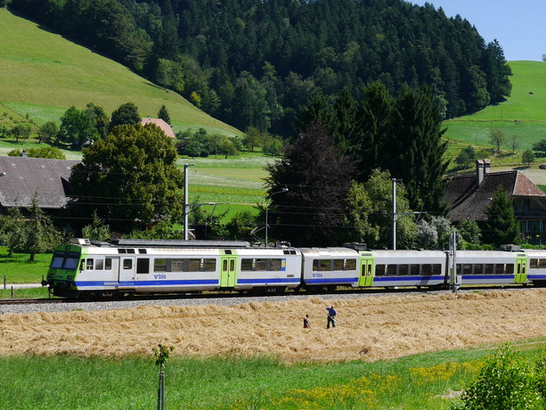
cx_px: 419
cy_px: 240
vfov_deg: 16.4
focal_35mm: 90
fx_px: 1420
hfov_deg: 21.6
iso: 160
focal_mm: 23
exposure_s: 1/320
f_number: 8
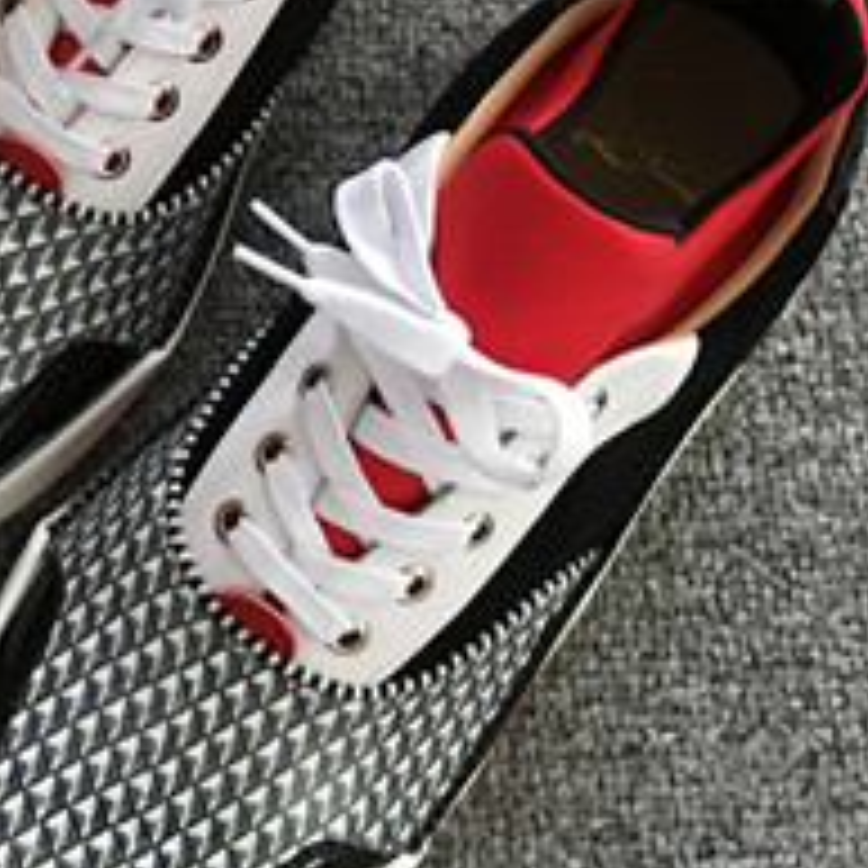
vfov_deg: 18.1
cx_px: -126
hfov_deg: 17.9
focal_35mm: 93
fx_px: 2638
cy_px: -70
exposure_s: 1/17
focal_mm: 4.15
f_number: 2.2
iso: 100
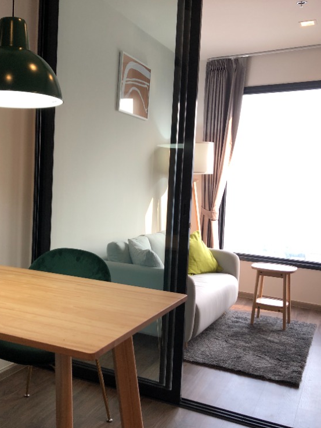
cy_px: 216
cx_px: 79
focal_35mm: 38
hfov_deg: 36.8
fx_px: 470
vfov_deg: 49.0
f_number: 1.8
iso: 25
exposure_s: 1/50
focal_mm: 3.99
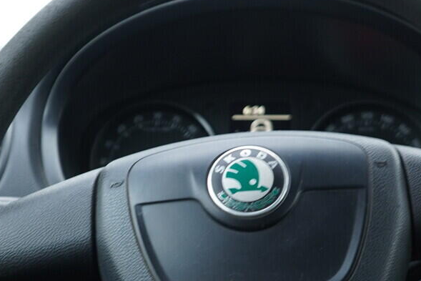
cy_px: 224
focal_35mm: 88
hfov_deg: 23.1
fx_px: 1029
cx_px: 167
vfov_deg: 15.4
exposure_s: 1/40
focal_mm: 24
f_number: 2.8
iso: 250
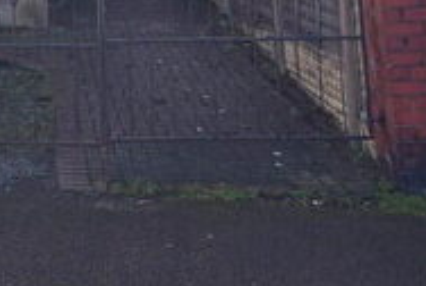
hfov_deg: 24.5
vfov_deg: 15.3
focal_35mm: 78
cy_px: -217
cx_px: -25
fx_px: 924
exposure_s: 1/160
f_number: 6.3
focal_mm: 14
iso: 100
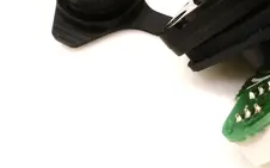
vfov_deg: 17.9
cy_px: 37
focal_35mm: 72
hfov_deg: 27.8
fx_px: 530
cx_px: 229
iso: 100
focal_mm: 4.3
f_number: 3.1
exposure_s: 1/80
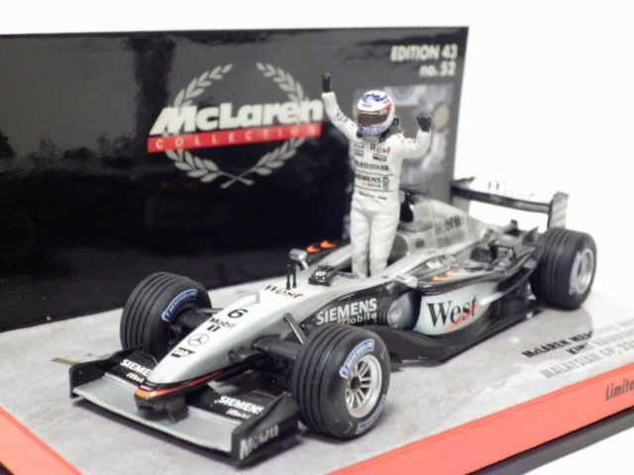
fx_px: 1081
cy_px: 238
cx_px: 317
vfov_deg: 24.8
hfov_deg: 32.7
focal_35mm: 59
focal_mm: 10.7
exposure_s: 1/25
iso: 1600
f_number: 4
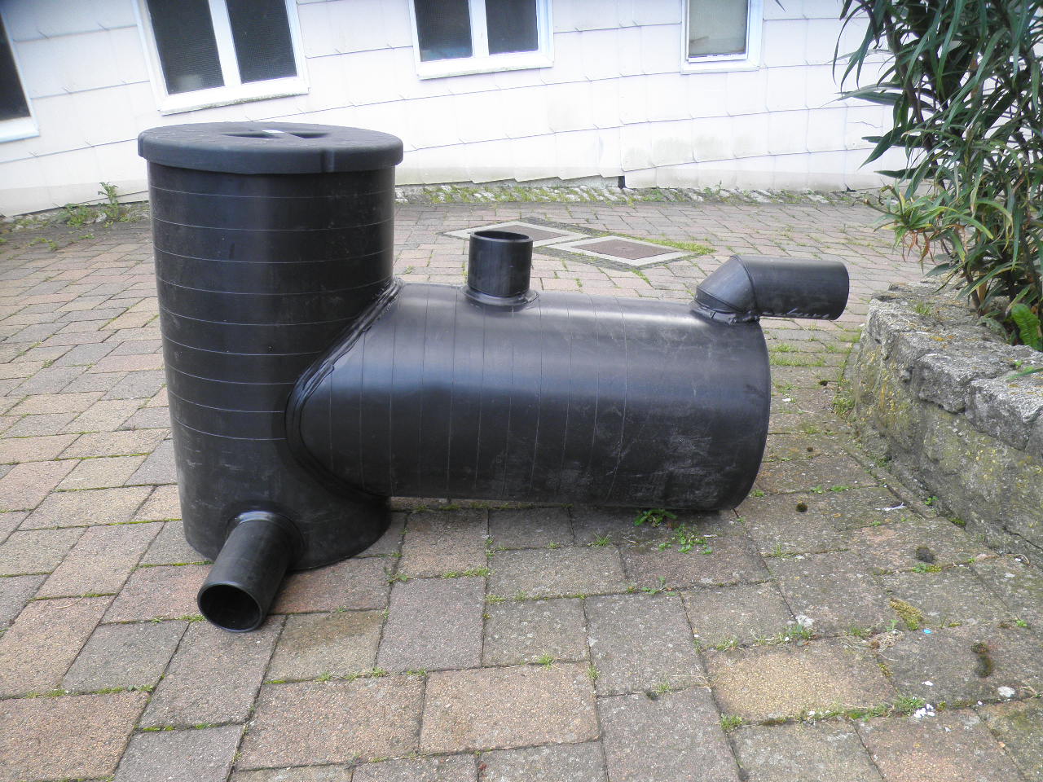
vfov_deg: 53.1
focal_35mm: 26
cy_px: 391
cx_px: 522
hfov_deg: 67.3
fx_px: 783
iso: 64
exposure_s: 1/40
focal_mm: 4.7
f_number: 2.8
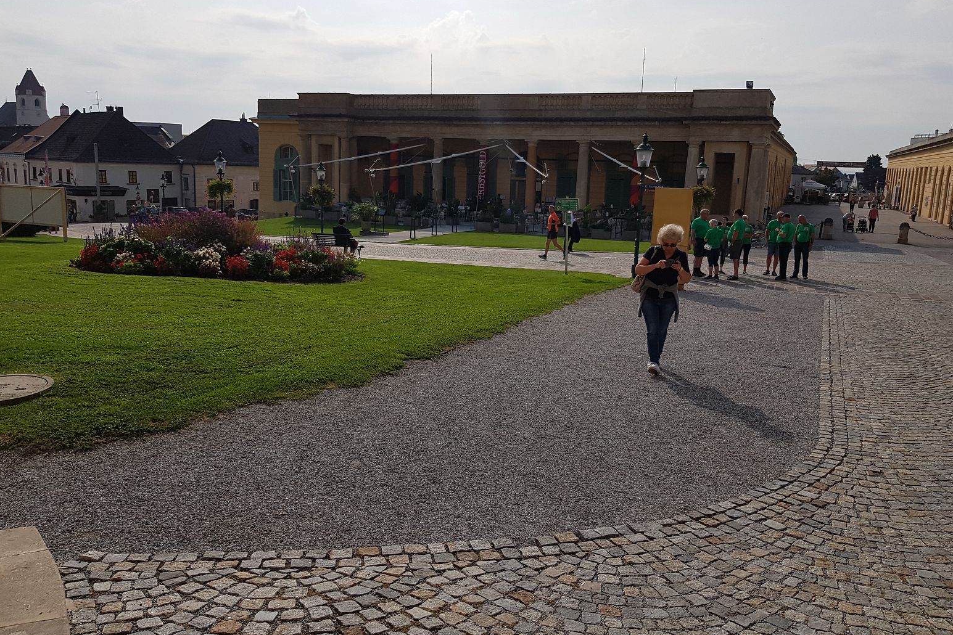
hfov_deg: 65.5
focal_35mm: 28
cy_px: 313
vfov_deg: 46.4
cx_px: 469
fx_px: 741
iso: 50
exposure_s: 1/6208
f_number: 1.7
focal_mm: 4.2
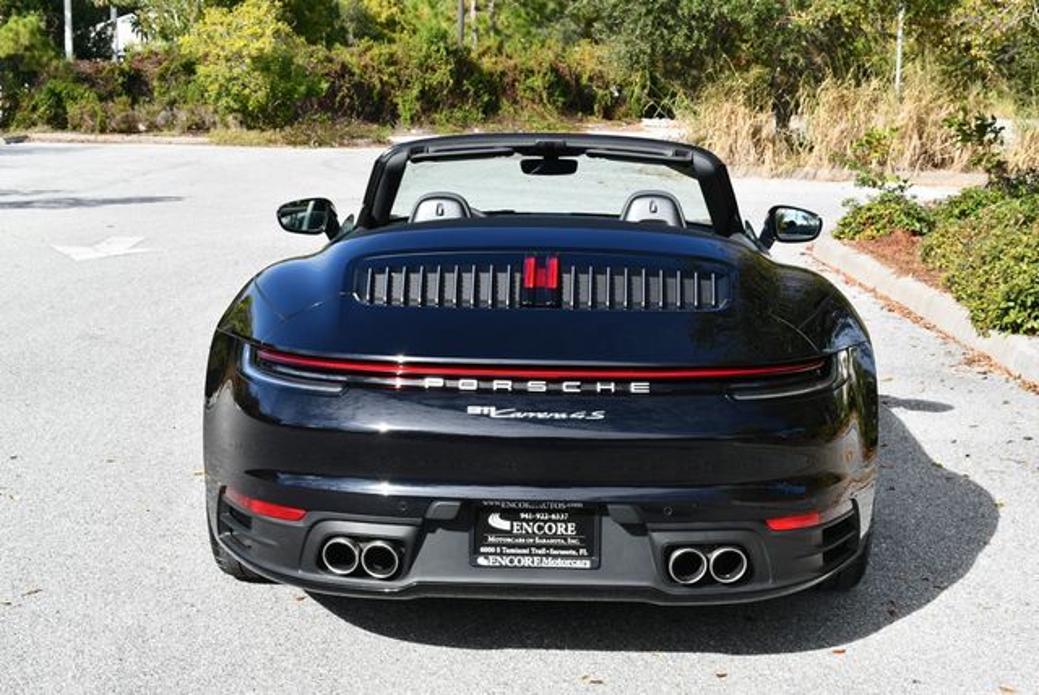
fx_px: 1791
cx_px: 520
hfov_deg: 32.4
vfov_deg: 22.0
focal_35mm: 62
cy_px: 348
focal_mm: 31
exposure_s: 1/250
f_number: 8
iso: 125
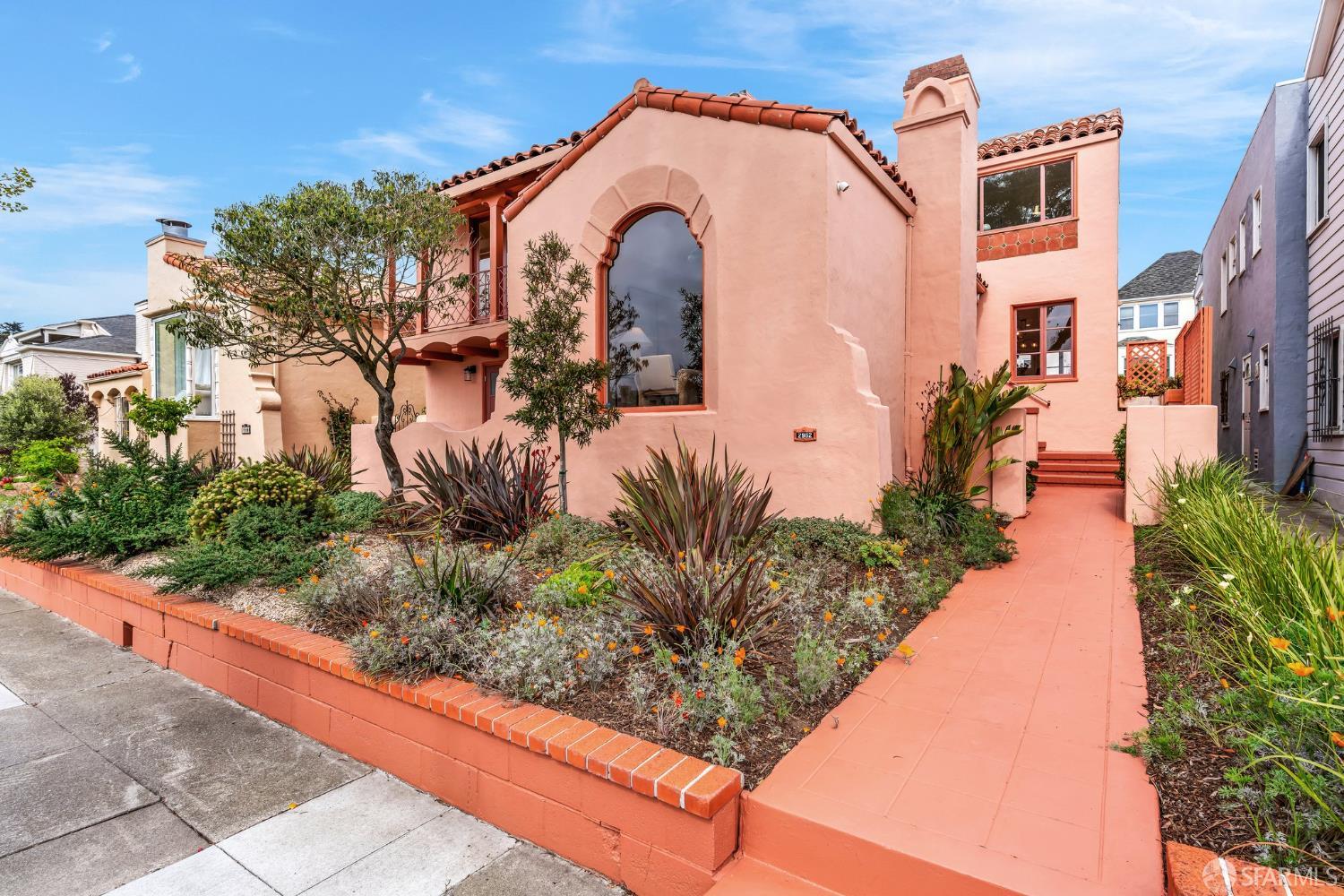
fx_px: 635
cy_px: 448
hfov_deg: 93.3
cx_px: 672
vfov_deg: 70.4
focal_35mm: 17
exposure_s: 1/200
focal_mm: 17
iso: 100
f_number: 8
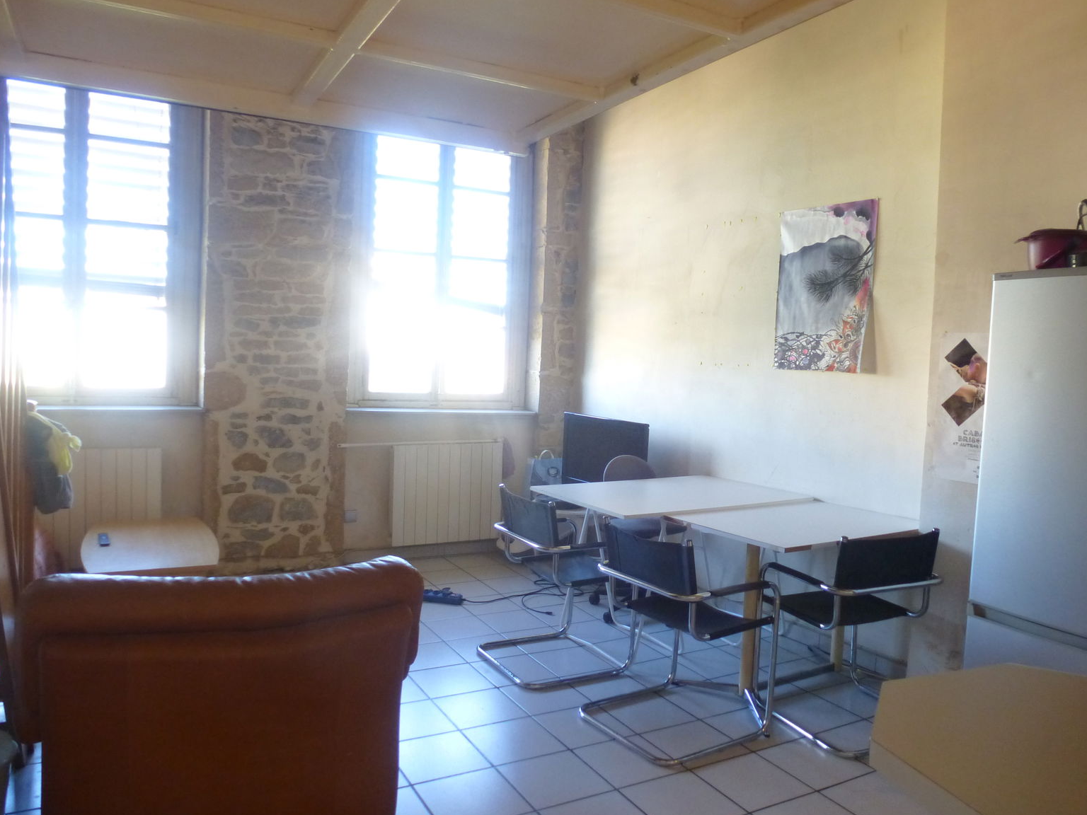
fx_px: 785
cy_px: 394
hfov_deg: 69.4
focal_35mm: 25
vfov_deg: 54.9
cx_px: 536
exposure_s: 1/30
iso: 400
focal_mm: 4.3
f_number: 3.3
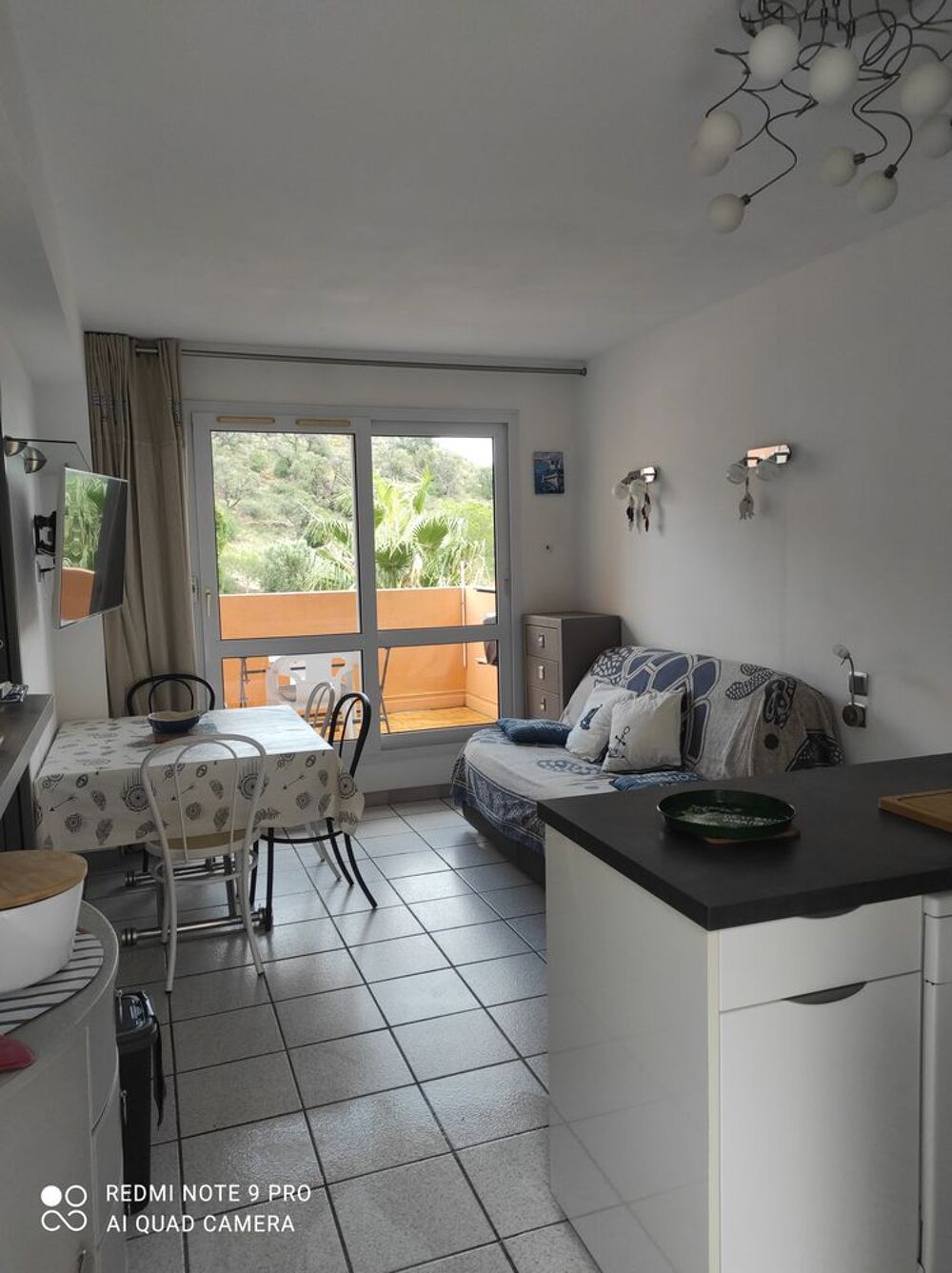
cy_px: 636
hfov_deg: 54.8
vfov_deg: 69.4
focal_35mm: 25
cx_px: 476
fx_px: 918
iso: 171
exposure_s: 1/100
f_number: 1.89
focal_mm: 5.43
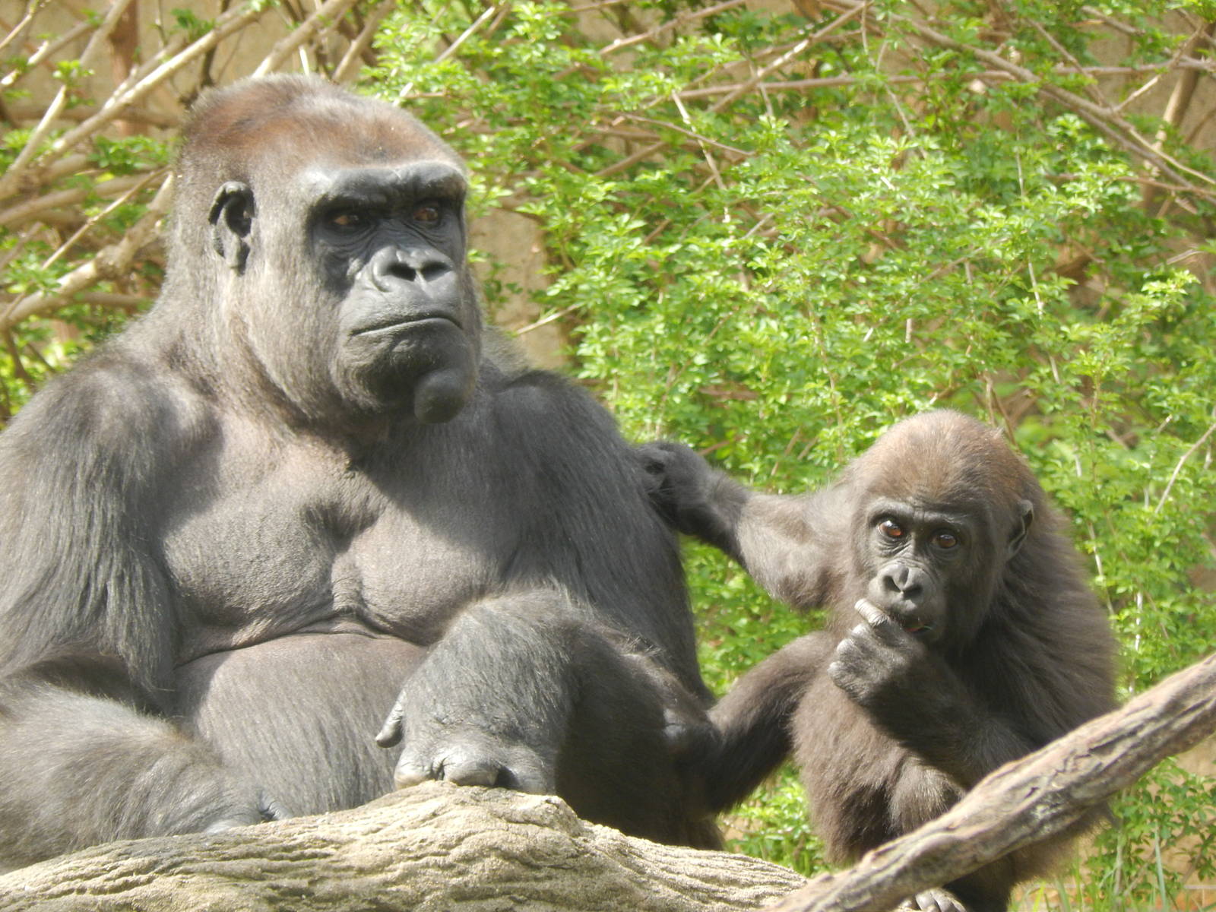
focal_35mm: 550
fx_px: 19321
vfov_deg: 2.7
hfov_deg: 3.6
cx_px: 608
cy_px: 456
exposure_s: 1/125
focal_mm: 97.9
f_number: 5.8
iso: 250
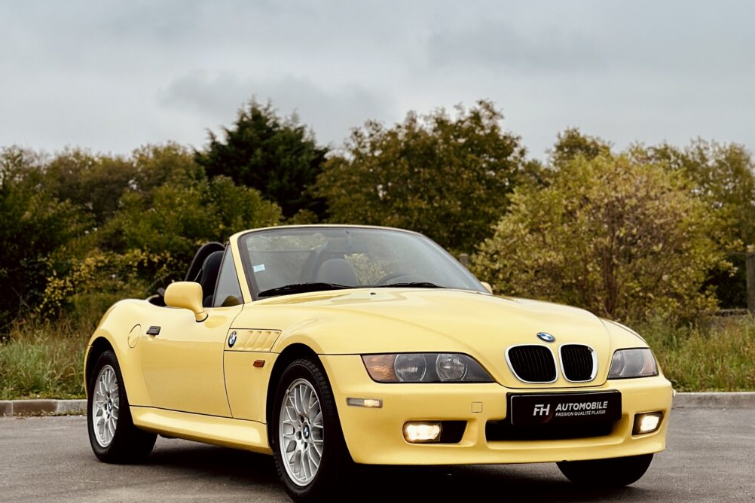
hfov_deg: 38.9
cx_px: 381
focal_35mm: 51
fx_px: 1069
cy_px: 281
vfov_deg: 26.5
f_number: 1.78
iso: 80
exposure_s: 1/1339
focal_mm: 6.86
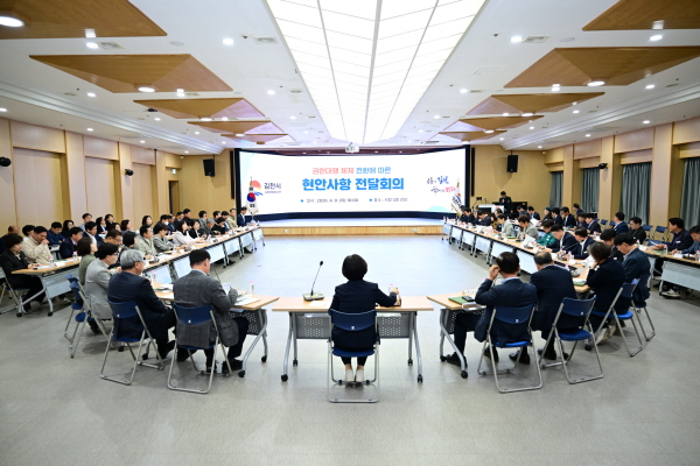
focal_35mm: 24
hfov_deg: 73.7
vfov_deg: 53.1
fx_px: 467
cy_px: 233
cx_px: 350
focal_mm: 24
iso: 1000
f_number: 3.2
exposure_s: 1/125
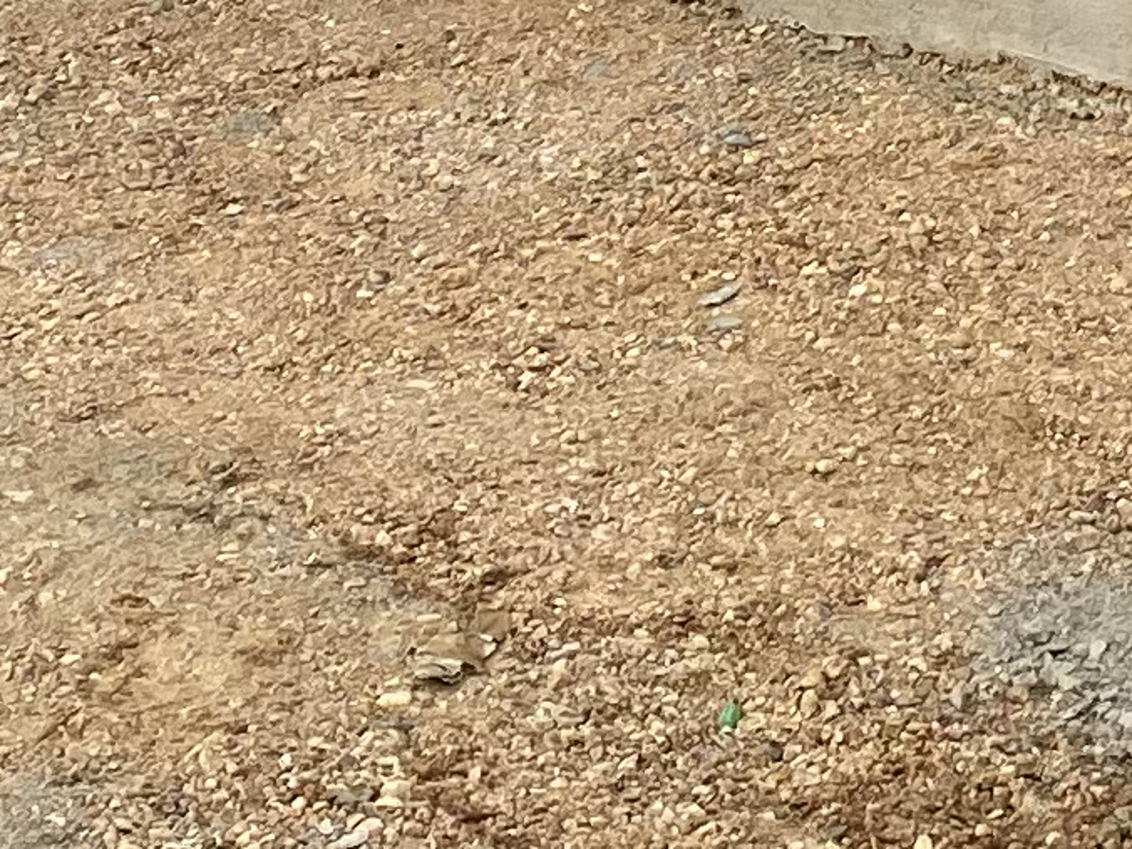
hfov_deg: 11.9
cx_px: 1951
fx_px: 5069
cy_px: -754
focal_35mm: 155
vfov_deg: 9.1
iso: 32
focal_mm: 4.25
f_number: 1.8
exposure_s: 1/350
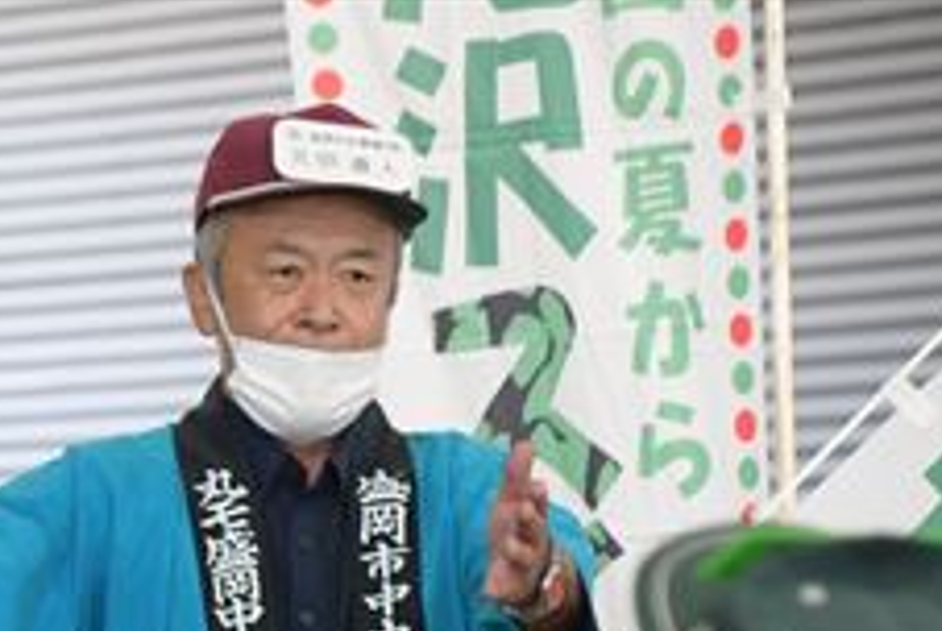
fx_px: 10797
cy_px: 687
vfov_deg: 3.3
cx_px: -58
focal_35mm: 412
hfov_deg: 5.0
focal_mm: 125
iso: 2500
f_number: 7.1
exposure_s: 1/200
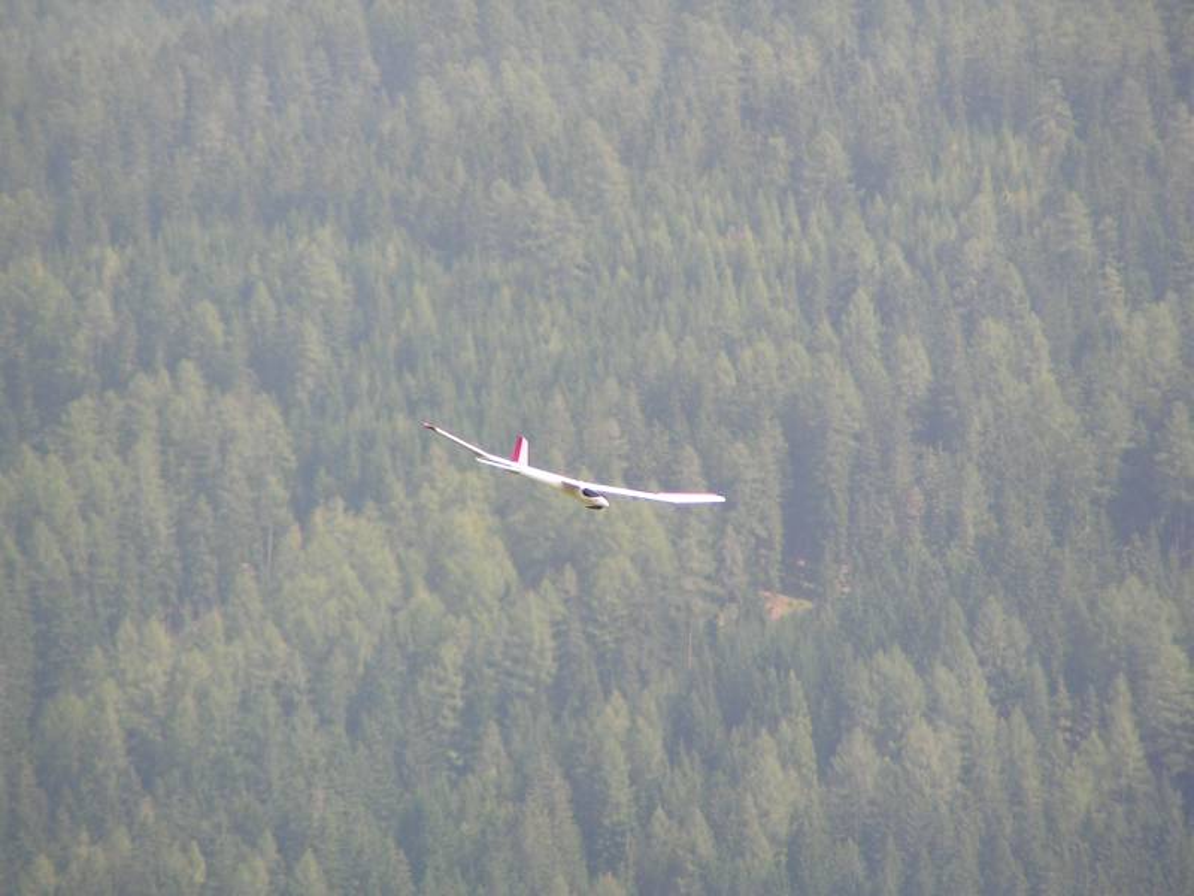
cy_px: 448
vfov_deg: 3.9
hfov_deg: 5.2
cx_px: 597
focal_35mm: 380
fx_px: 13107
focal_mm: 58
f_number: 3.5
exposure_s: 1/400
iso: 50
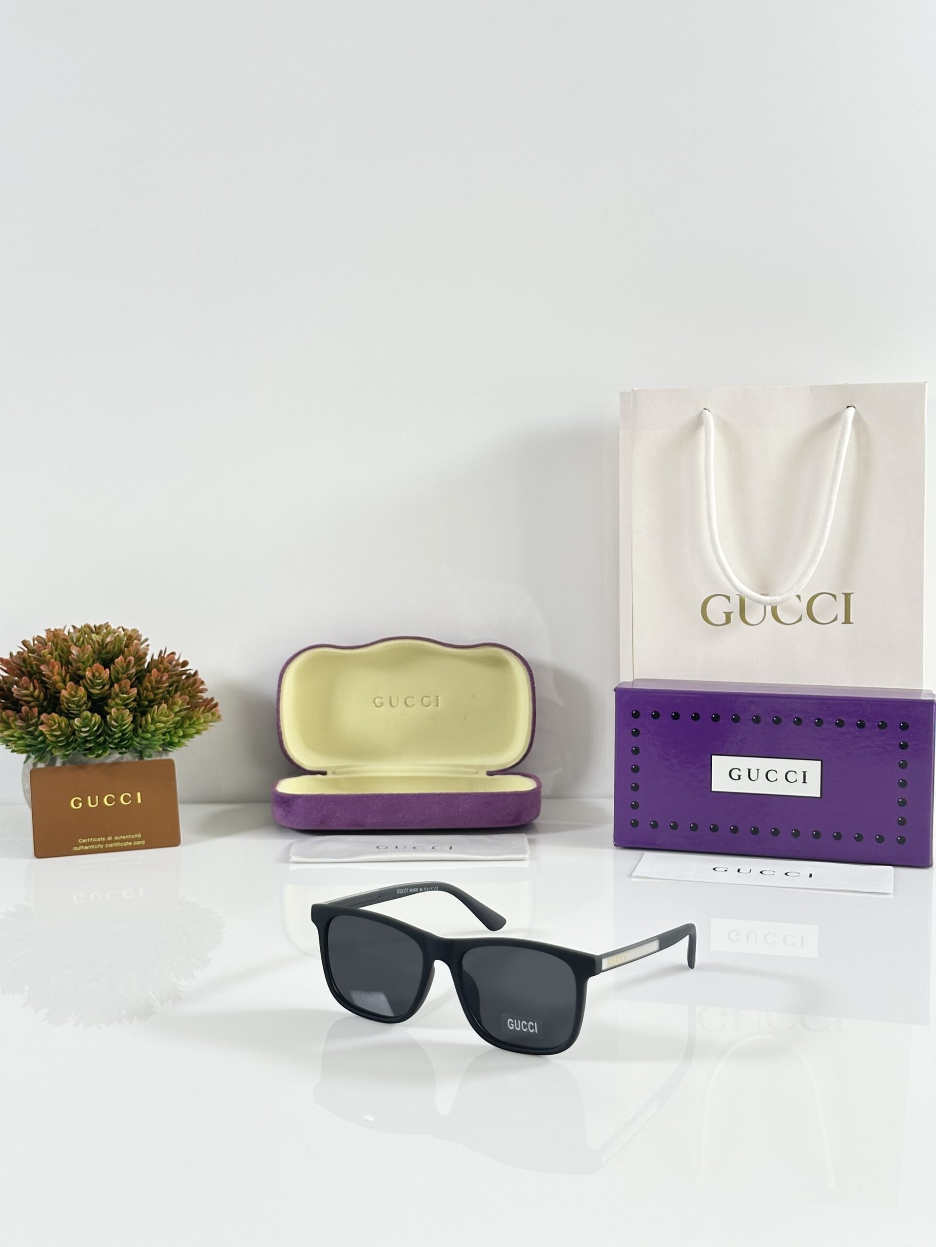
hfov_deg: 30.3
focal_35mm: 48
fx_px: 1731
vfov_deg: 39.7
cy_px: 624
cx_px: 468
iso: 80
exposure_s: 1/107
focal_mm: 6.86
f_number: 1.78
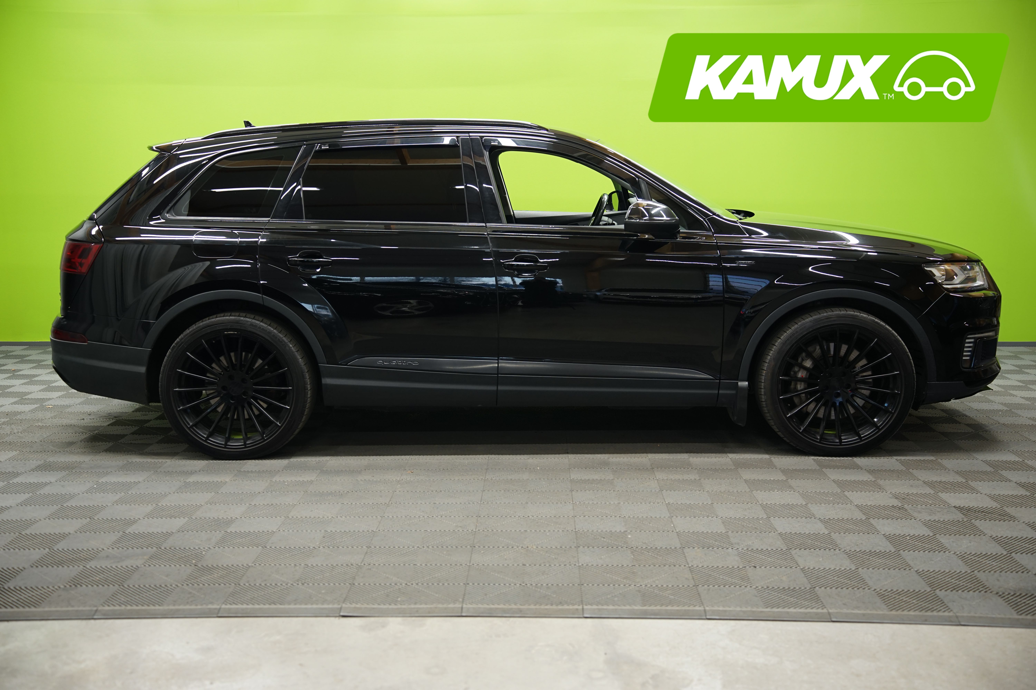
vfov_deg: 32.6
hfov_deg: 47.4
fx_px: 1180
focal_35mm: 41
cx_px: 518
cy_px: 345
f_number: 3.2
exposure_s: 1/30
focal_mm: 41
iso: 500
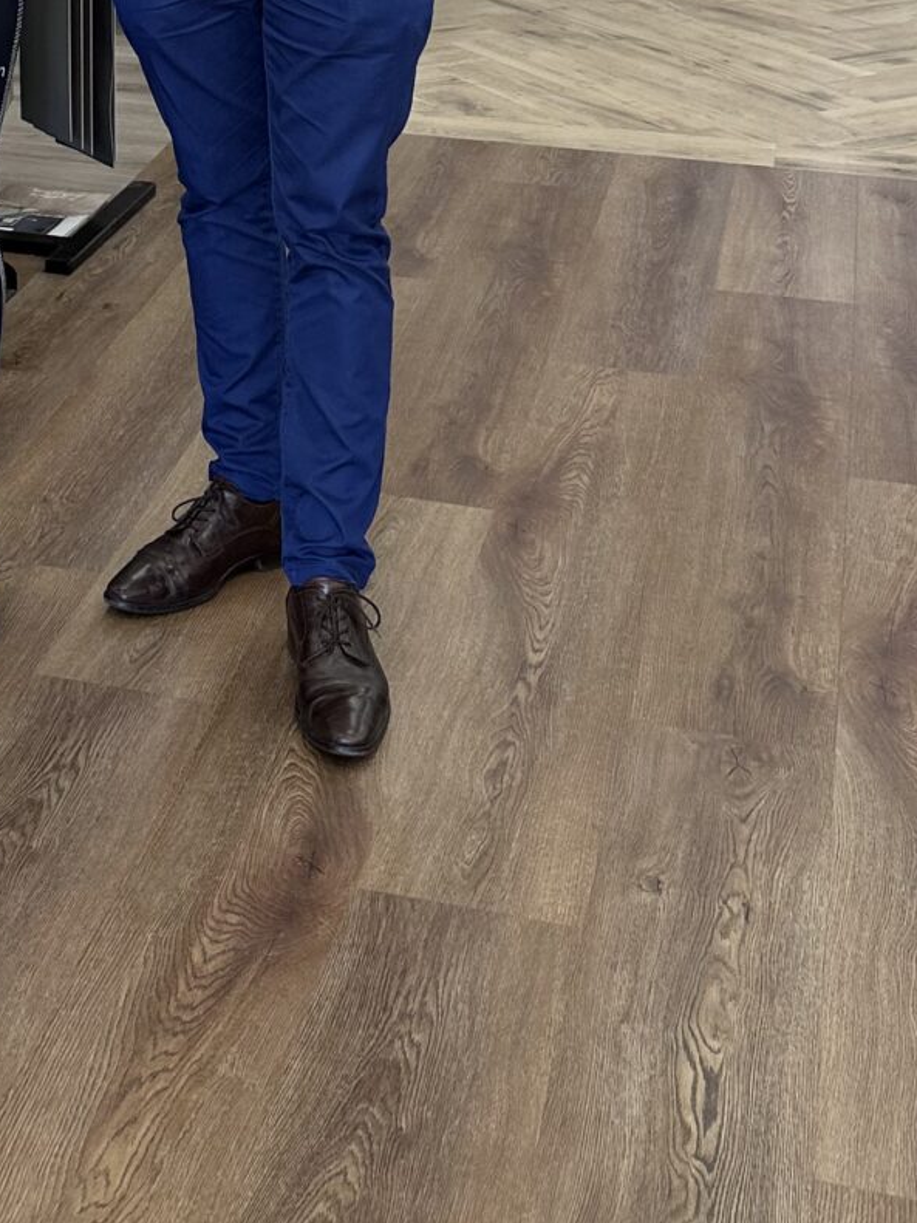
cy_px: -210
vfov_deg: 25.8
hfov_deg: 21.2
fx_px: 2402
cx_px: 114
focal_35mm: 68
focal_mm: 6.86
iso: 100
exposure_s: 1/100
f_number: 1.78
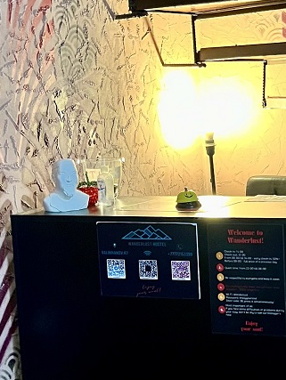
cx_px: 370
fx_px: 803
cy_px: 165
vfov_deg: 26.6
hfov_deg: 18.8
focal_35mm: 73
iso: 500
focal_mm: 5.1
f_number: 1.6
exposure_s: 1/33
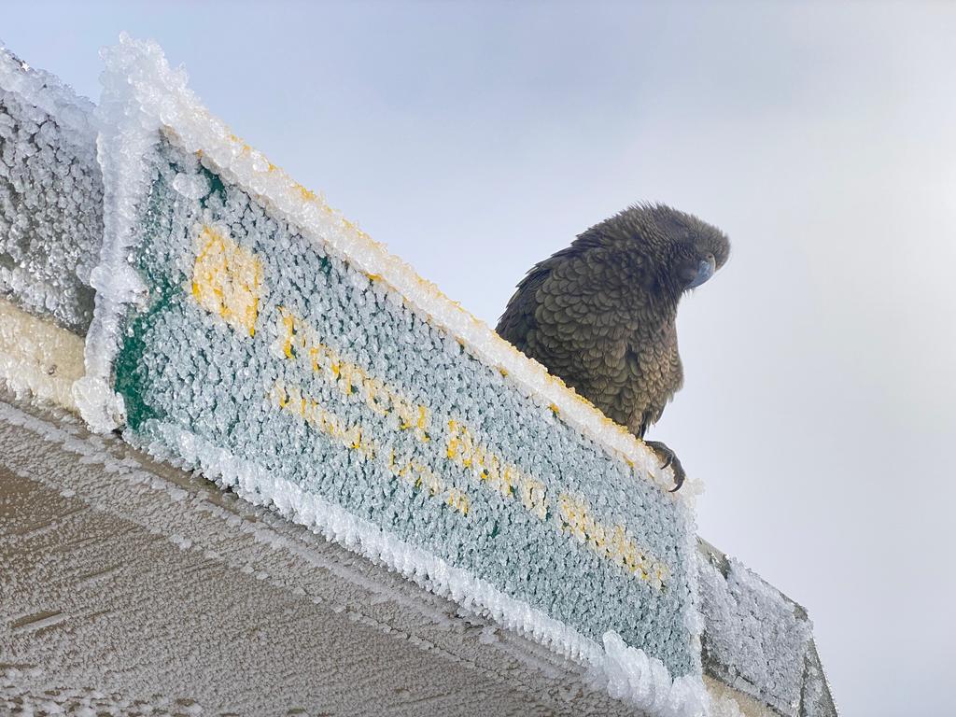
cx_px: 478
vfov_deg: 28.0
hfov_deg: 36.8
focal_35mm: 52
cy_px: 358
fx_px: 1436
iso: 20
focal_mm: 6
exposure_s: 1/841
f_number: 2
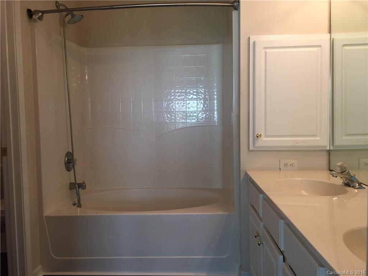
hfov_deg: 61.7
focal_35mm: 29
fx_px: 308
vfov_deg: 48.2
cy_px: 138
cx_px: 184
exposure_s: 1/30
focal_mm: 4.15
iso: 64
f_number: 2.2
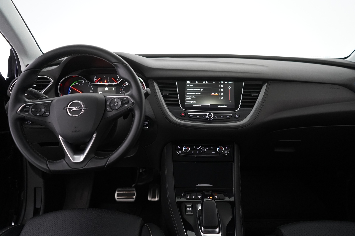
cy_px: 118
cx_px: 178
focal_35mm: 28
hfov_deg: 65.5
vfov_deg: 46.4
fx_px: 276
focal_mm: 28
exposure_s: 1/60
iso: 4000
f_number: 3.5
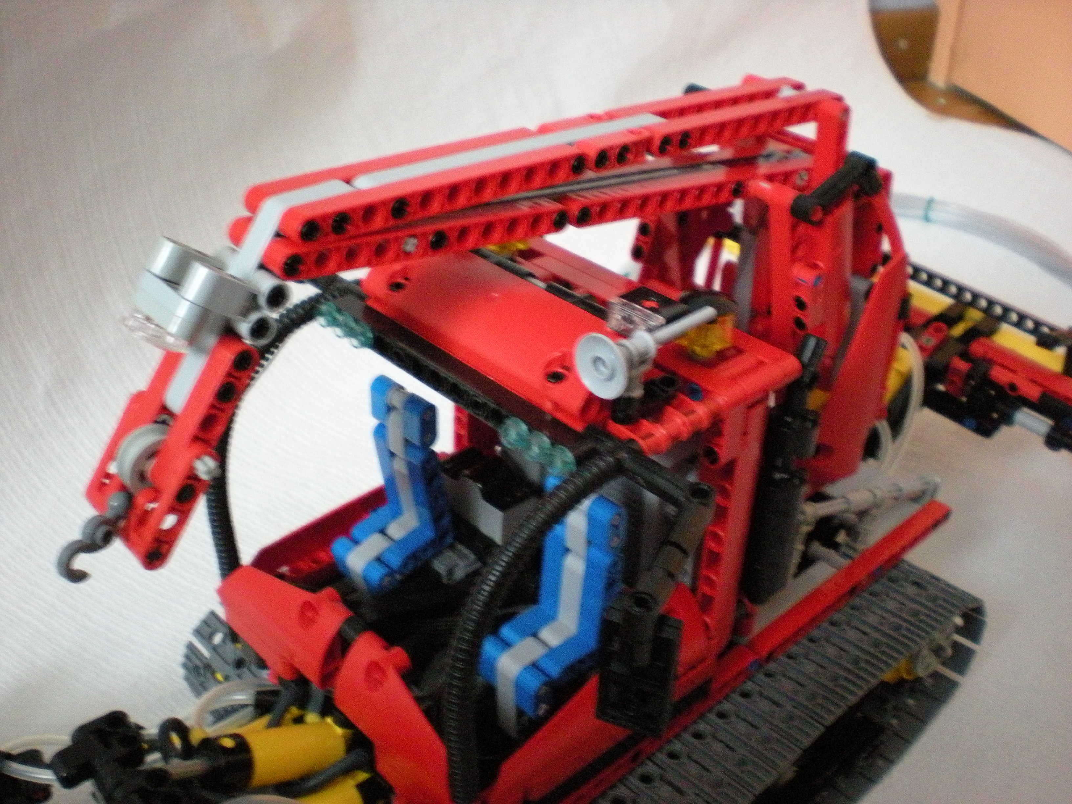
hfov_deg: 49.0
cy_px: 402
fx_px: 1177
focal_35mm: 38
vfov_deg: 37.7
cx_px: 536
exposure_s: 1/8
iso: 672
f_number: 3.1
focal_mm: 6.3
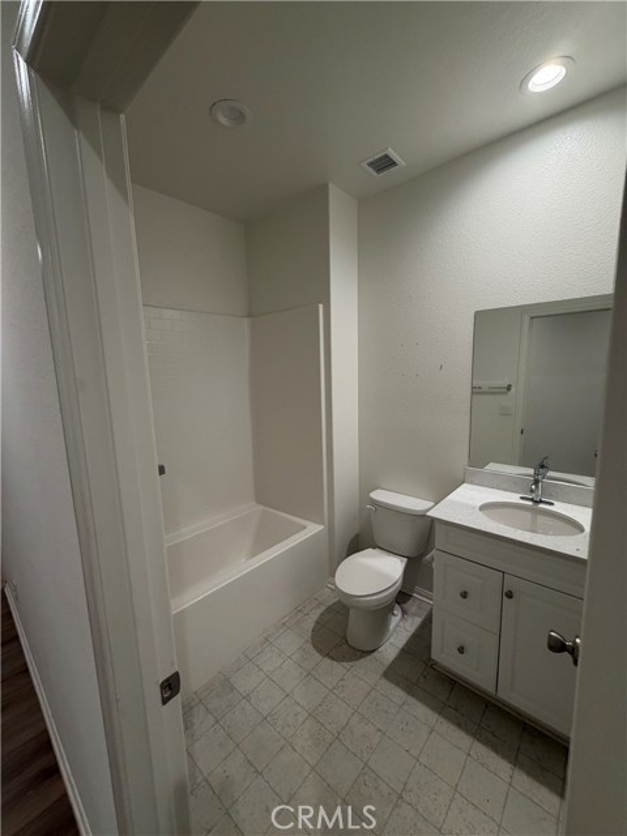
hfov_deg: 85.7
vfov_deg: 102.1
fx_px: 338
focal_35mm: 14
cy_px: 418
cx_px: 314
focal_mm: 2.22
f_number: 2.2
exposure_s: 1/120
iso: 320
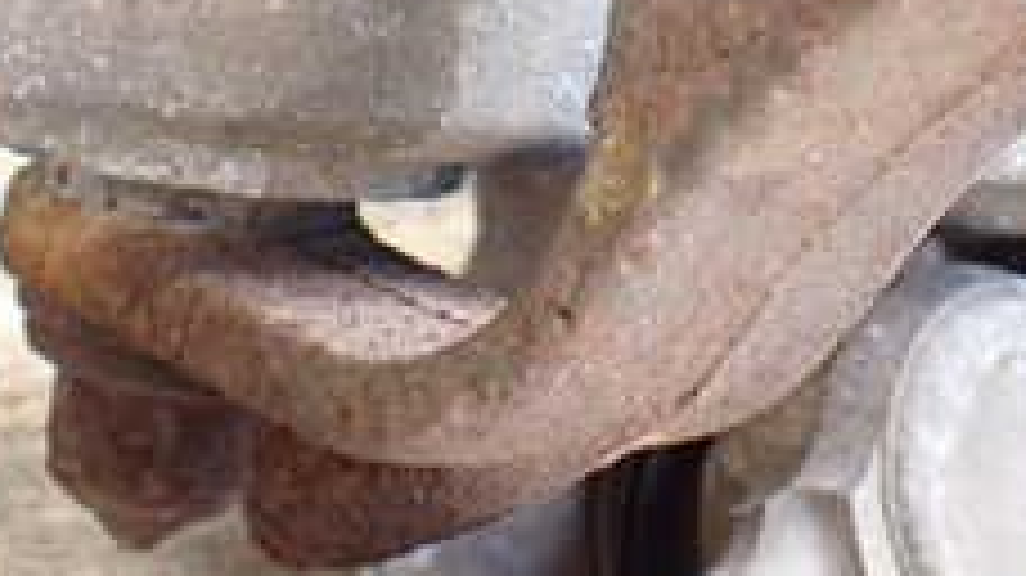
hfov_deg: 24.7
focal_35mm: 86
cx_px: 639
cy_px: -68
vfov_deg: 13.7
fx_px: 2339
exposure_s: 1/125
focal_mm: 5.4
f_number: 2.3
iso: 500
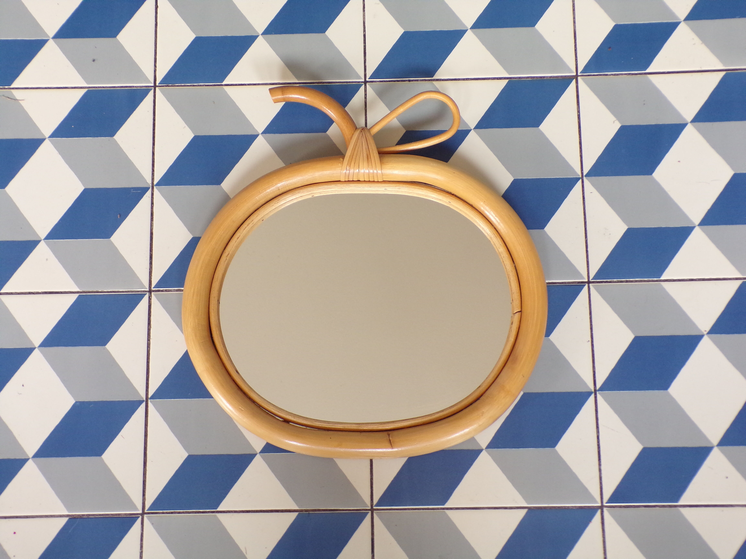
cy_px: 280
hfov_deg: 38.9
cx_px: 373
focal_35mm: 49
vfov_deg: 29.7
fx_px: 1056
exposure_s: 1/20
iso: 200
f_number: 3.5
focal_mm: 8.7
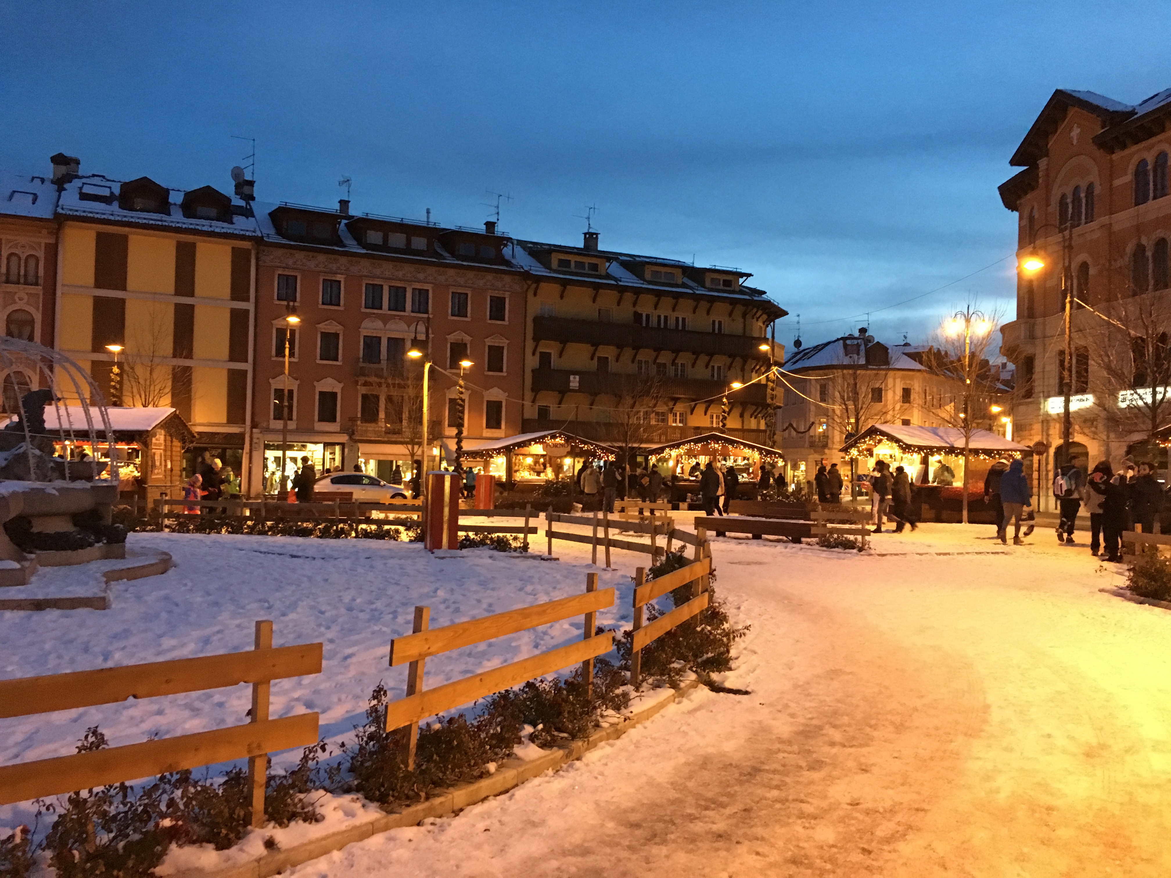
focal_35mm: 29
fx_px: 981
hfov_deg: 61.7
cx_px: 586
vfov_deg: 48.2
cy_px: 439
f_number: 2.2
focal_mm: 4.15
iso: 320
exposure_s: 1/17
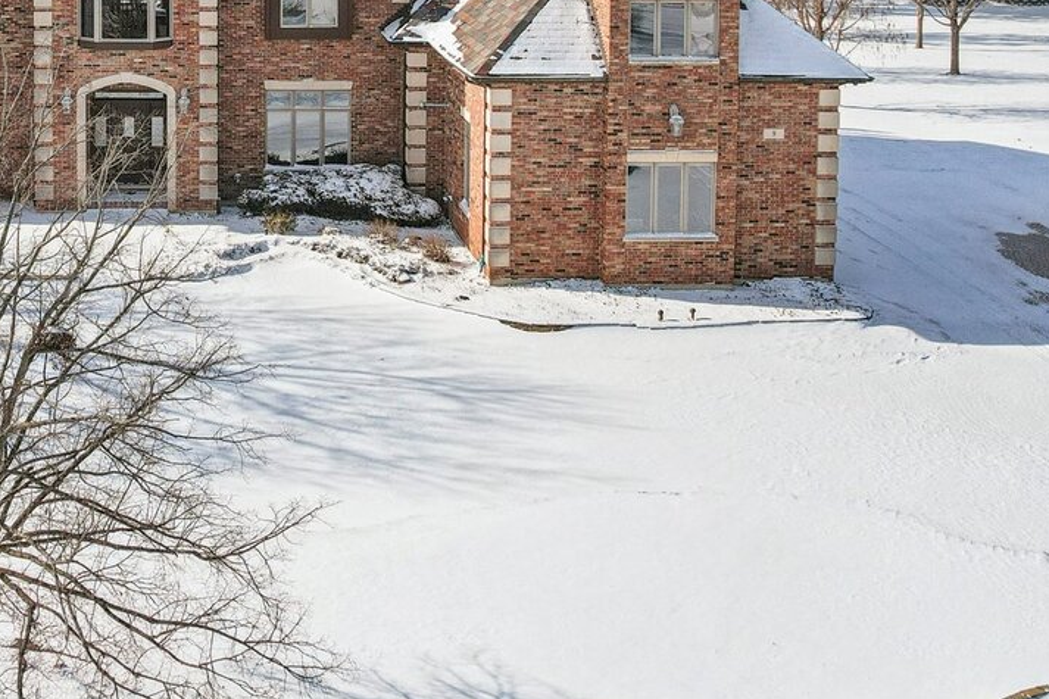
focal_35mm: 50
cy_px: 50
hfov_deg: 38.3
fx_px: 1457
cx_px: 224
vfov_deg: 26.0
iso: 100
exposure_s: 1/4000
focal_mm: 8.4
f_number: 2.8
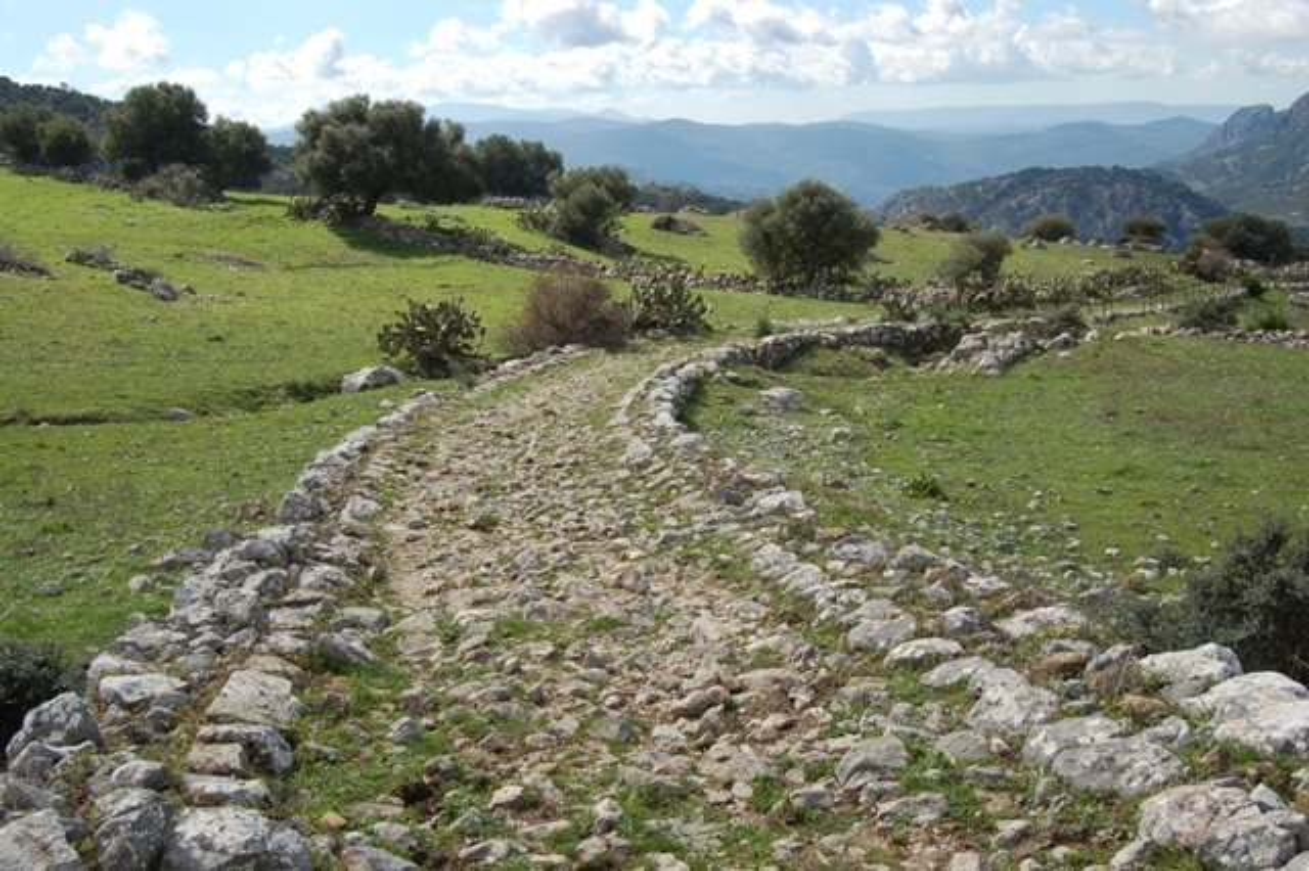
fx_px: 1417
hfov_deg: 49.6
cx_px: 654
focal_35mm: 39
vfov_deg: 34.2
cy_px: 436
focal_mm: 26
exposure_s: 1/320
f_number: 9
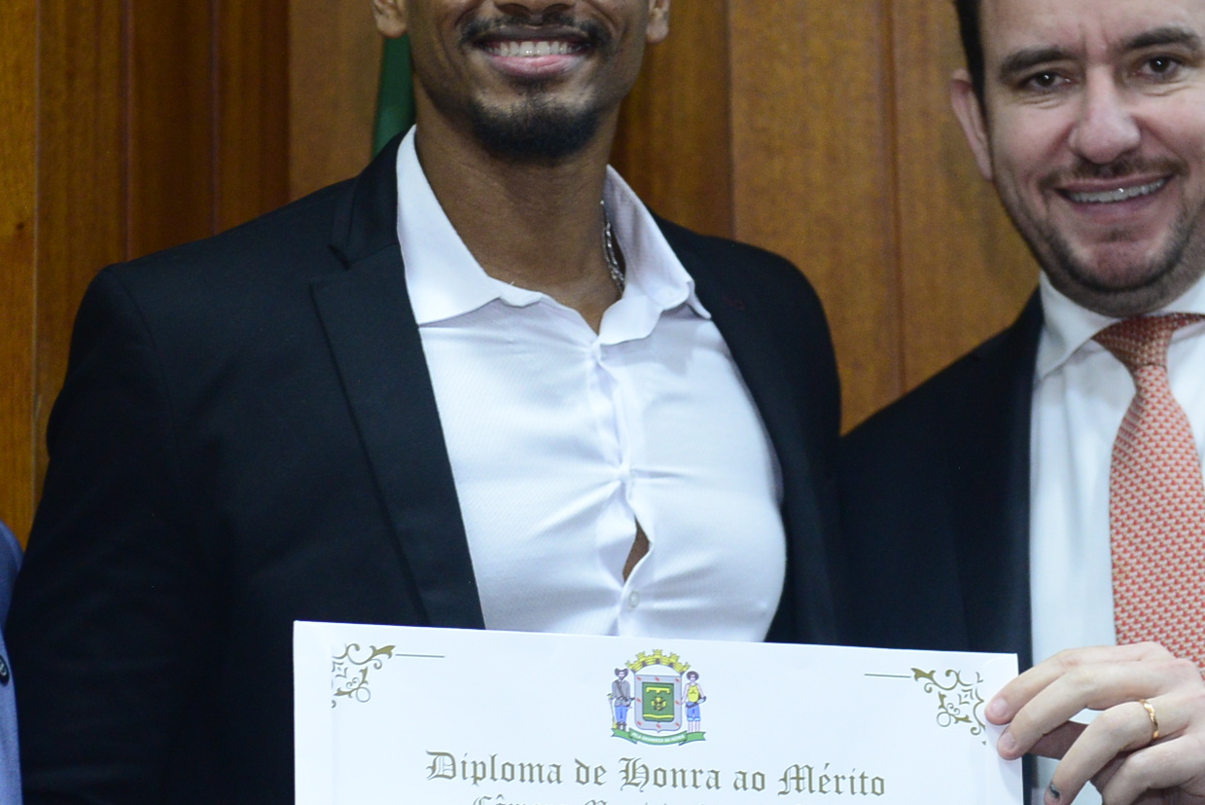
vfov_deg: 10.1
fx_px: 4554
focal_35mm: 136
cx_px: 474
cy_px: 446
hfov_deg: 15.1
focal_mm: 56
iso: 2000
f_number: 4.5
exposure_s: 1/125
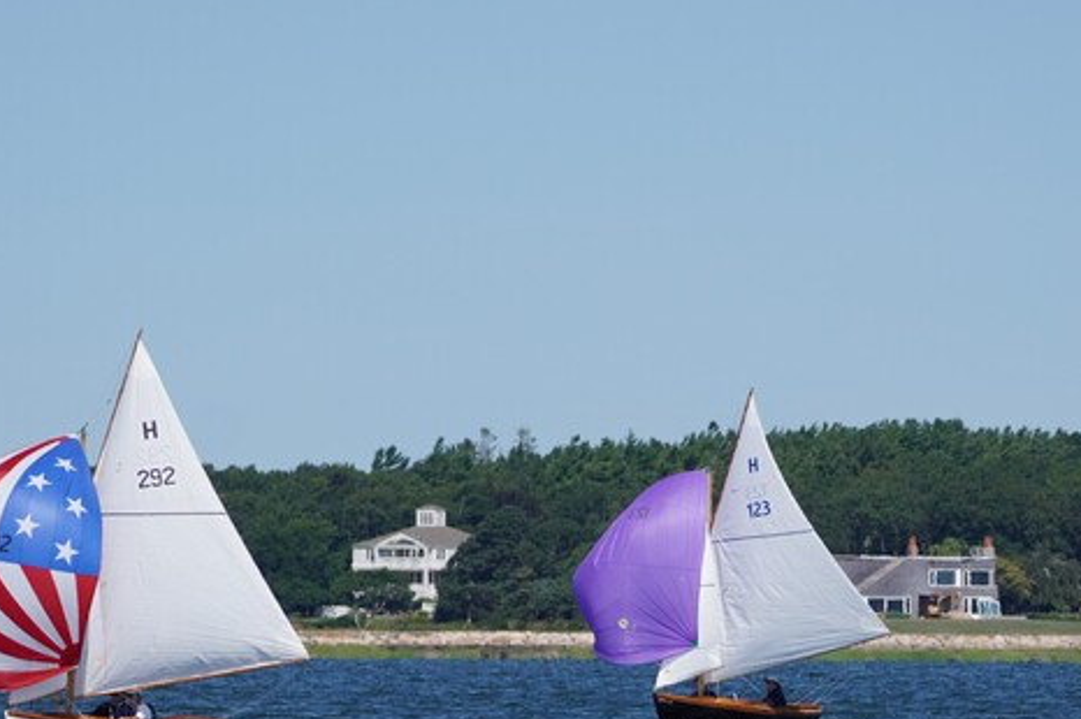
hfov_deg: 4.0
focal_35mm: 515
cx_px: 561
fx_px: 15453
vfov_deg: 2.7
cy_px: 516
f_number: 5.6
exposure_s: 1/1600
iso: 160
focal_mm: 200
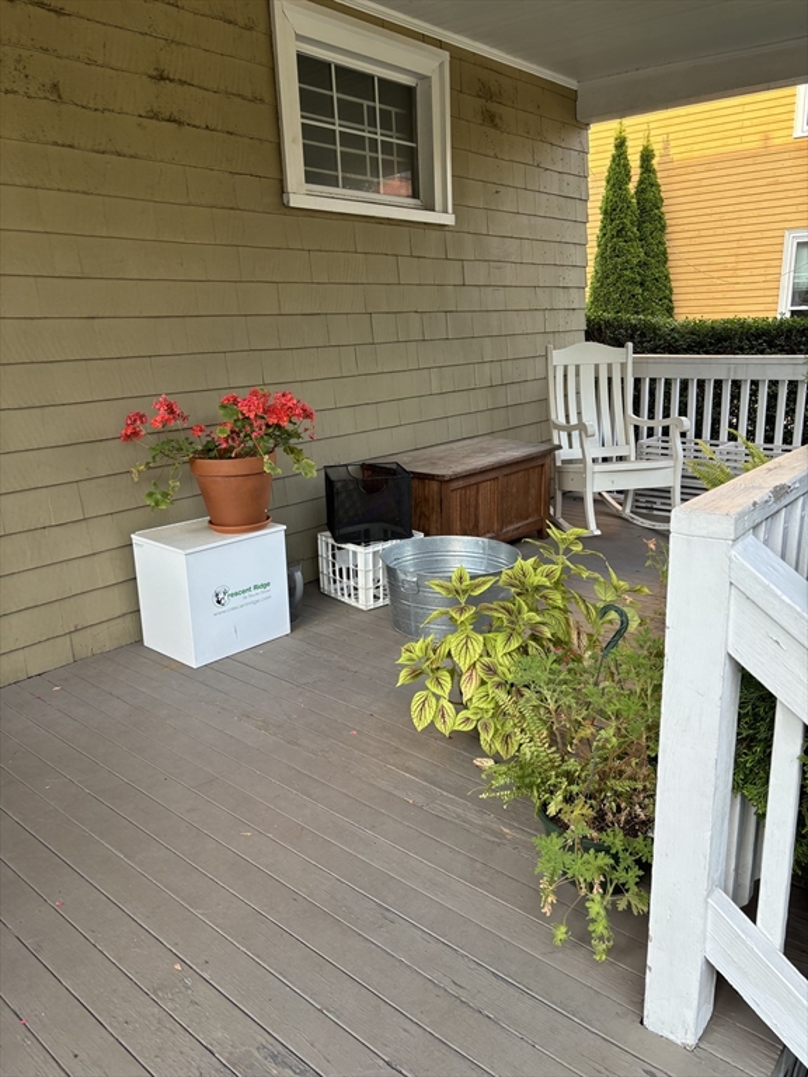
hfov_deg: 53.1
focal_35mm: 26
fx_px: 809
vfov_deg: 67.3
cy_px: 538
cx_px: 404
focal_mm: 5.96
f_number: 1.6
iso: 50
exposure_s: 1/236
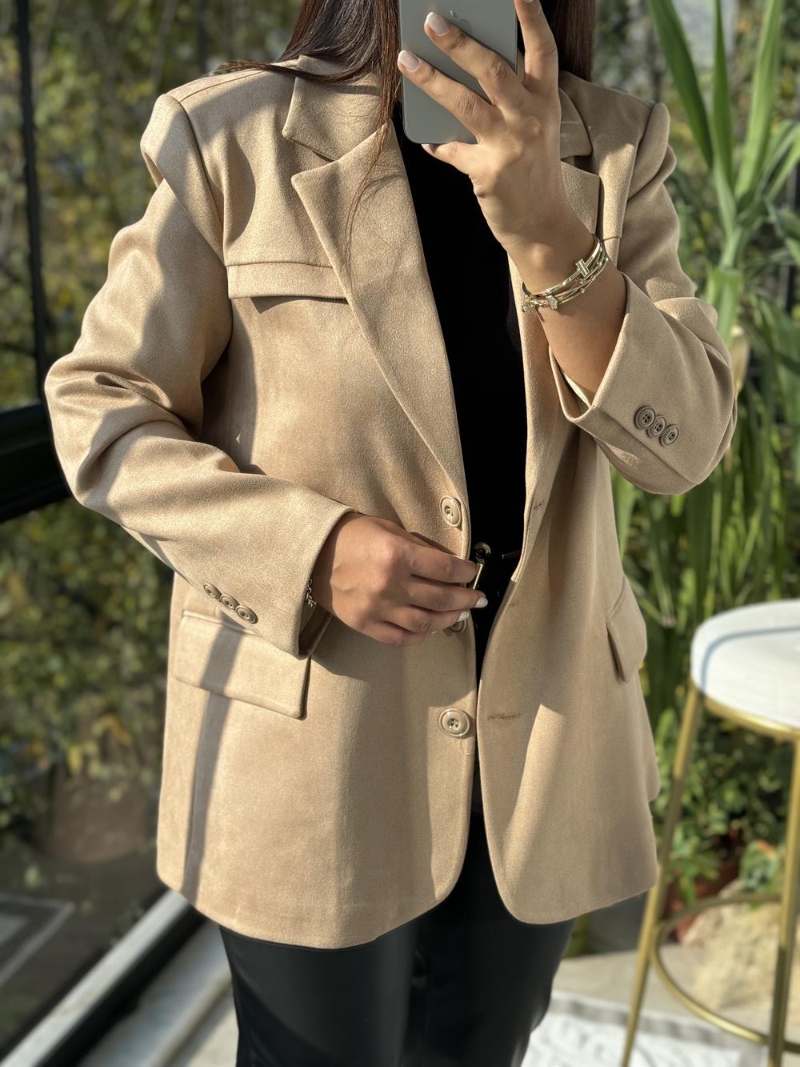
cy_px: 534
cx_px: 400
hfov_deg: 30.3
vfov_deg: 39.7
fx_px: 1479
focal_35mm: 48
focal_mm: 6.76
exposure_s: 1/832
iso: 64
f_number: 1.78
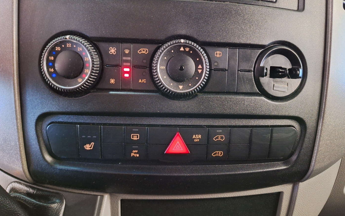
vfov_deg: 49.3
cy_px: 101
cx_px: 174
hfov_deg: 72.5
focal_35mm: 25
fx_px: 235
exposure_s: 1/20
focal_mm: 5.54
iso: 1000
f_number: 1.8
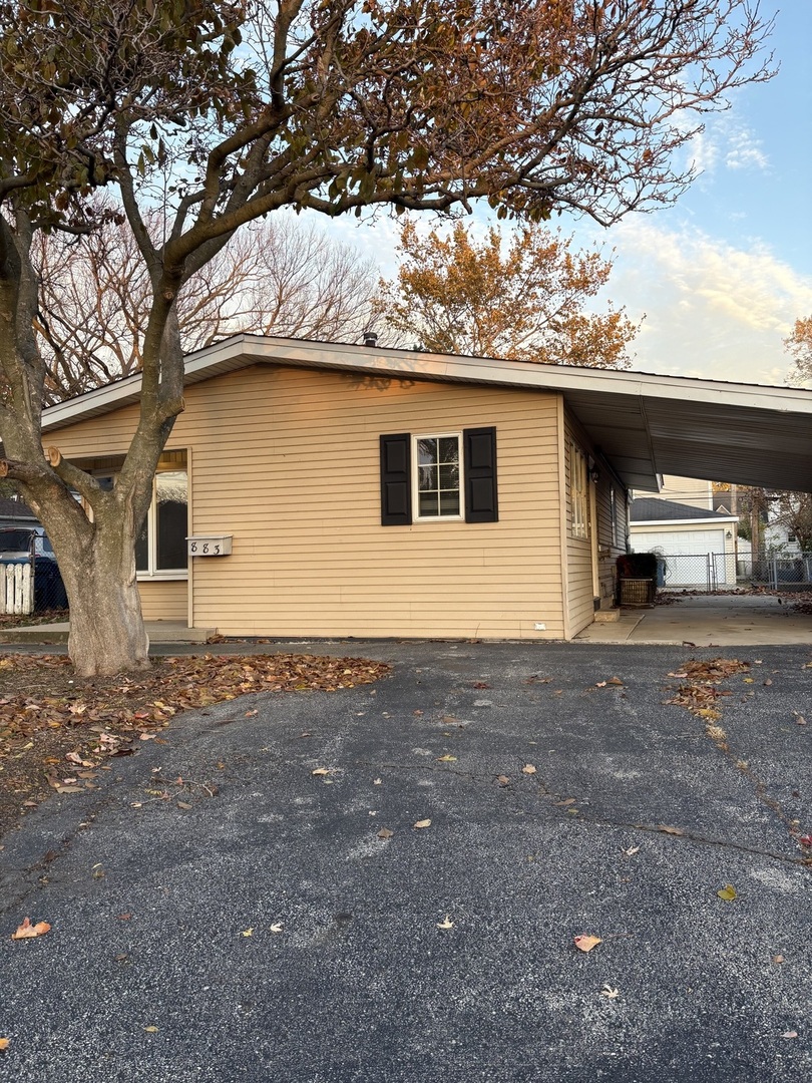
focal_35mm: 26
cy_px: 542
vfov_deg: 67.3
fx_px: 813
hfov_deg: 53.1
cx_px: 406
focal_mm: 5.96
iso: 40
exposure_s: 1/130
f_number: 1.6
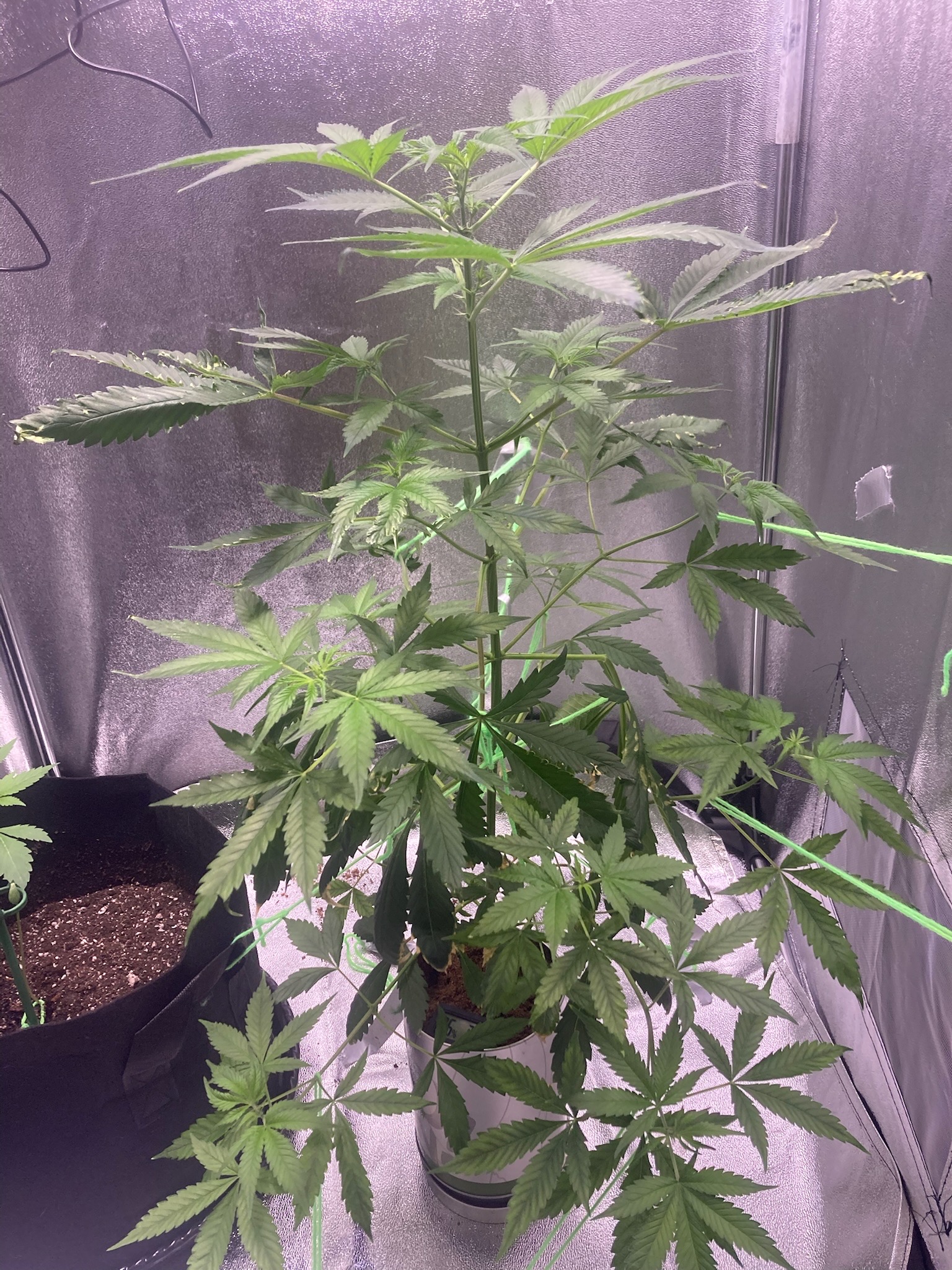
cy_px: 635
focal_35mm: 28
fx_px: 1027
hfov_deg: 49.7
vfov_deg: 63.4
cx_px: 476
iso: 100
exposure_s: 1/60
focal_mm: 3.99
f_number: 1.8
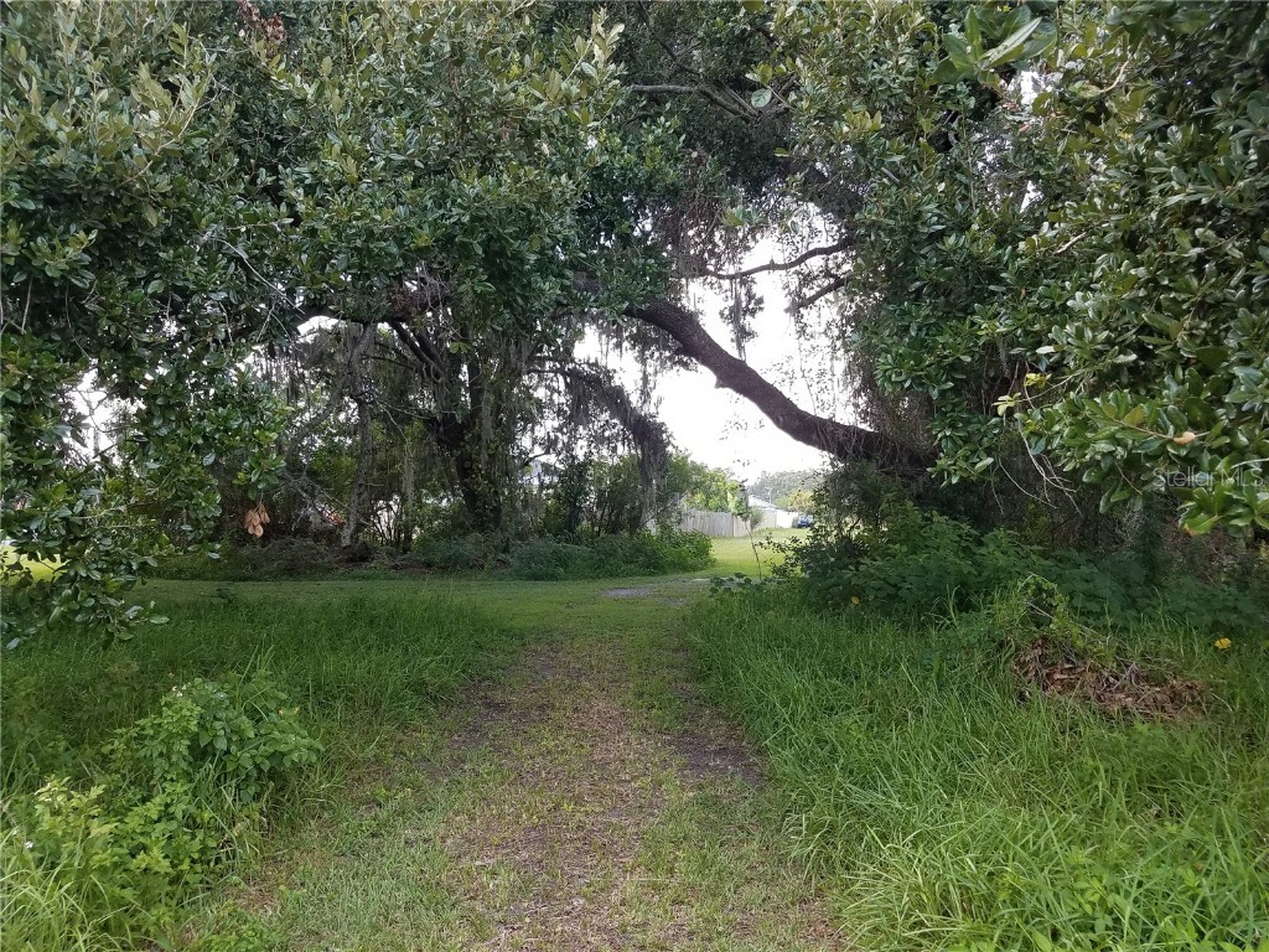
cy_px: 476
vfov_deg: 53.1
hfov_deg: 67.3
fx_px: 953
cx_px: 634
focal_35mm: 26
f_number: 1.7
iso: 40
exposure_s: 1/166
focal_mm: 4.2
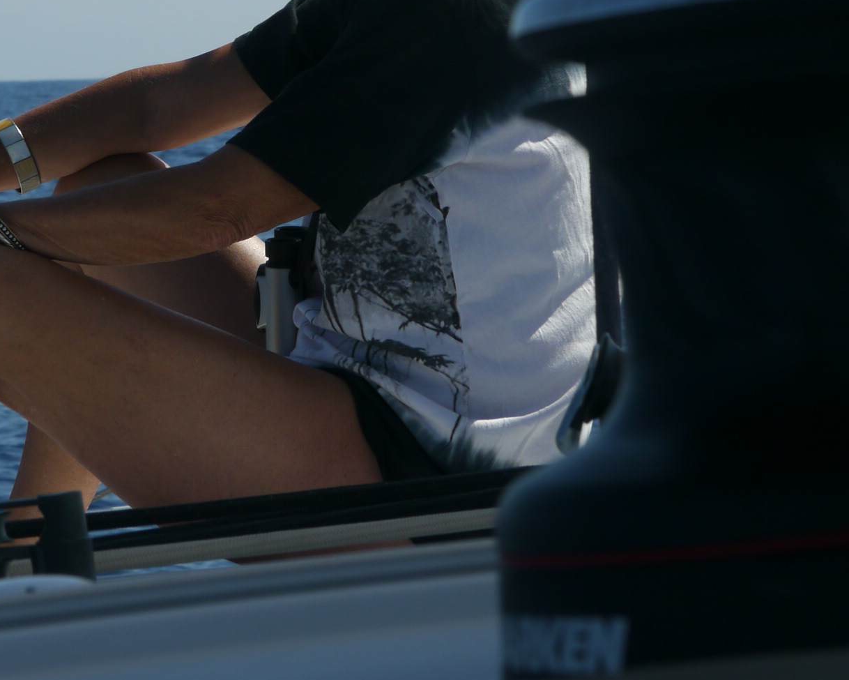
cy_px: -7
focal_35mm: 185
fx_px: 4650
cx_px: 238
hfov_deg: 10.4
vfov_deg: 8.3
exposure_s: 1/500
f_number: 8
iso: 100
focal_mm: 41
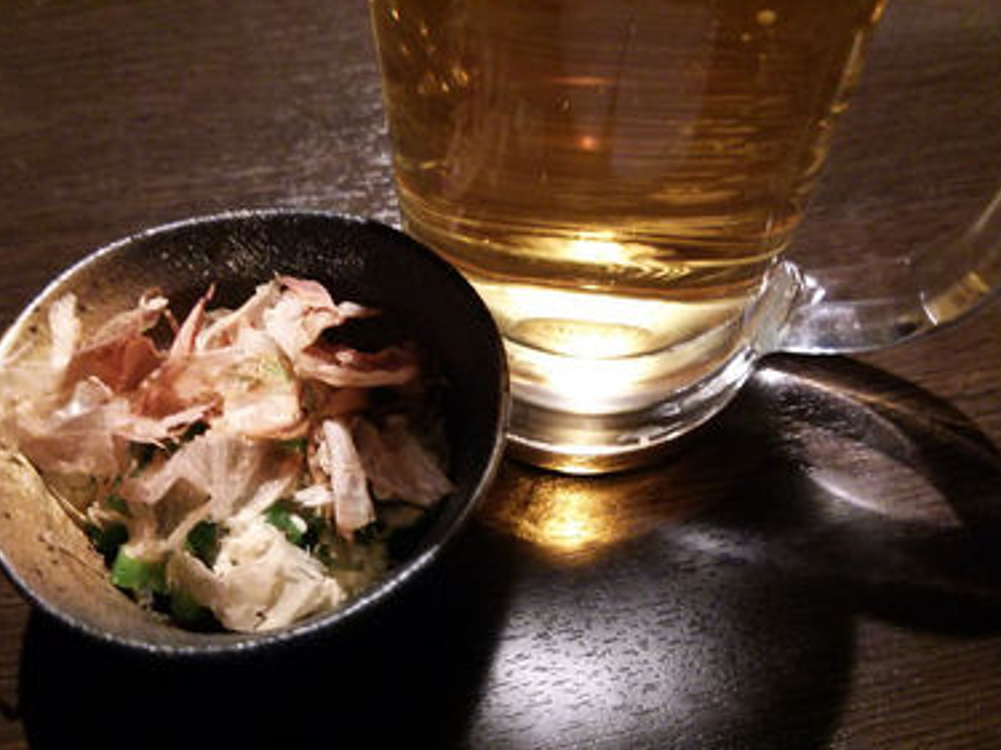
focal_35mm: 32
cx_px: 488
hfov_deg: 56.8
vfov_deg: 44.1
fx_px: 925
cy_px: 387
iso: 500
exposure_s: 1/16
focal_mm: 4.06
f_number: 1.94
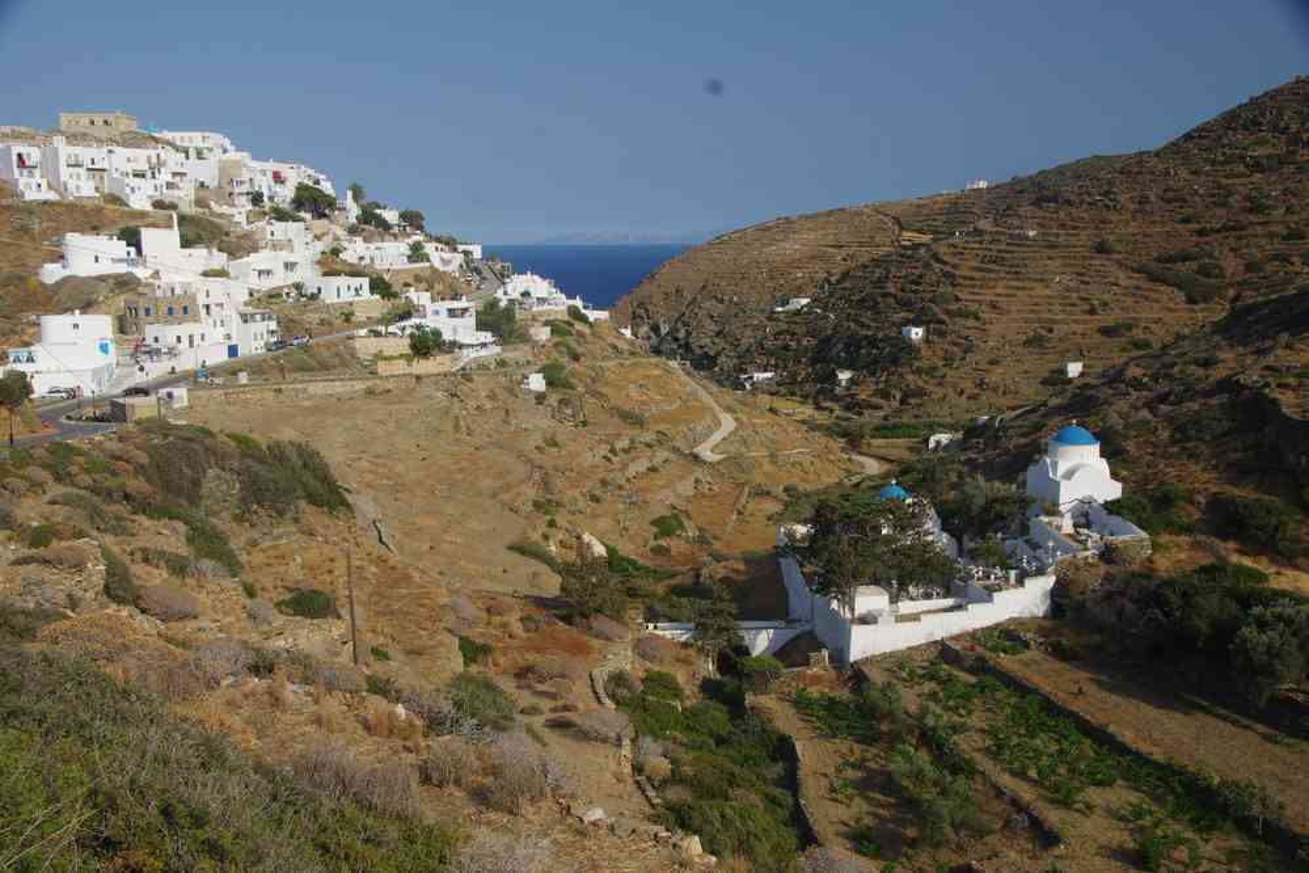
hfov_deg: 48.1
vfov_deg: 33.1
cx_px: 654
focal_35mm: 40
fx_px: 1467
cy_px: 436
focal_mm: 26.9
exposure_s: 1/125
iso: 200
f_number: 11
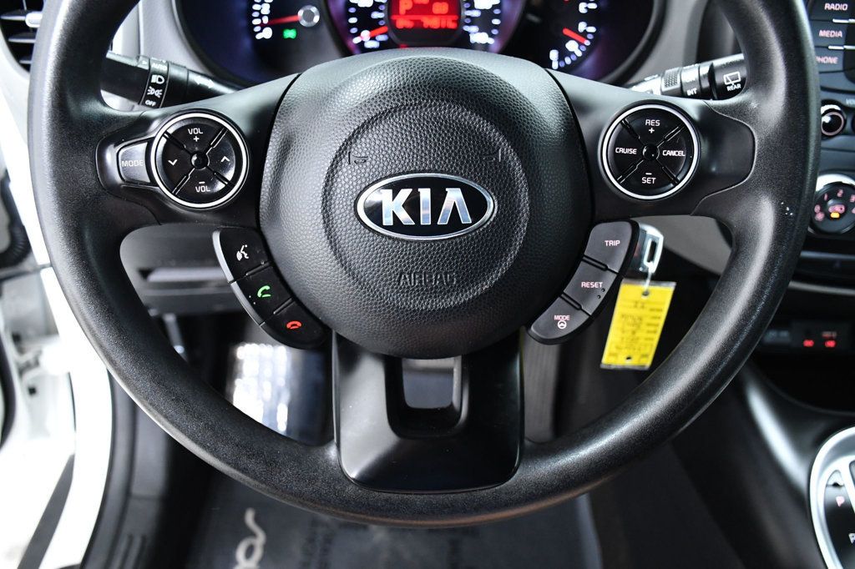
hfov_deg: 55.8
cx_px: 428
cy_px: 284
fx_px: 807
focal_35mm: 34
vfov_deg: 38.9
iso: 2500
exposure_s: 1/60
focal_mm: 23
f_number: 4
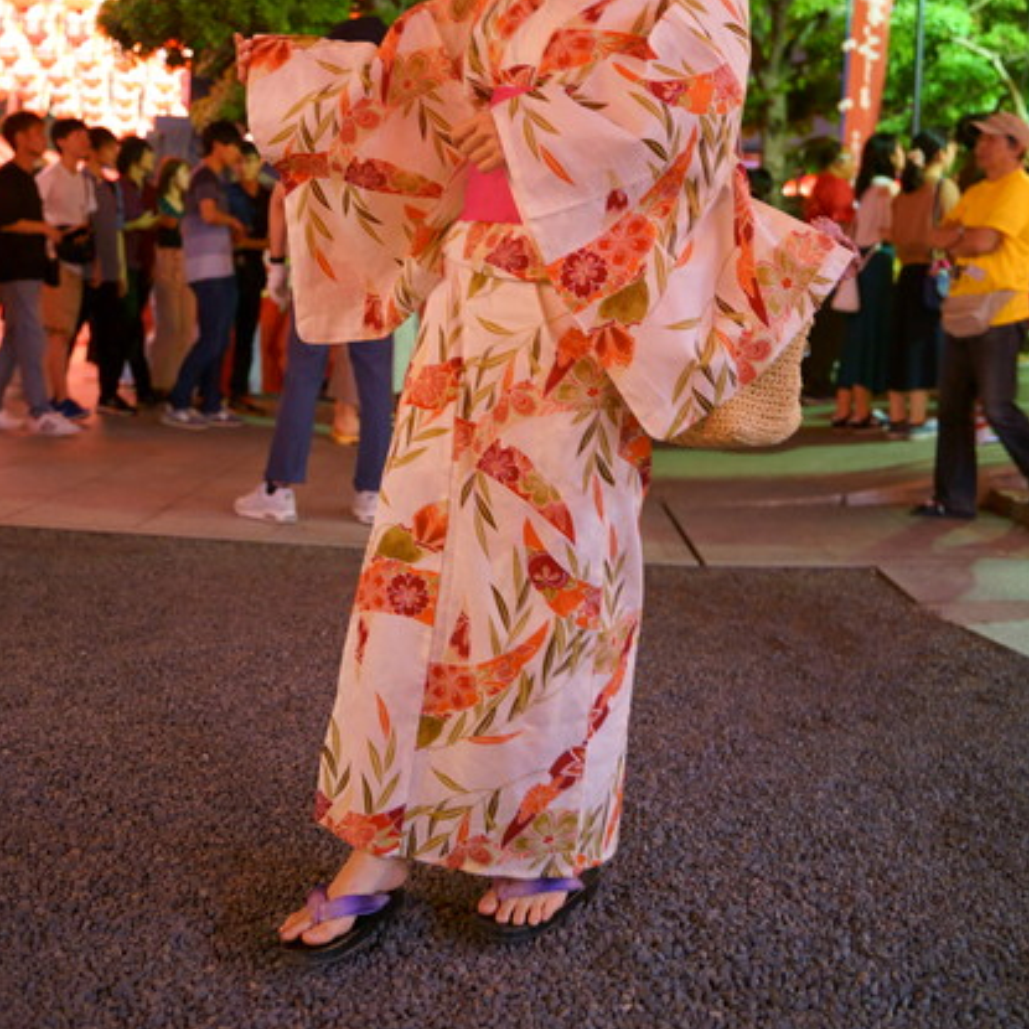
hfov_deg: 43.9
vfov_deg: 43.1
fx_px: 1278
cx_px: 507
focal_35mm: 38
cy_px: 317
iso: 1600
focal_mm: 29
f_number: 2.8
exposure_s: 1/60
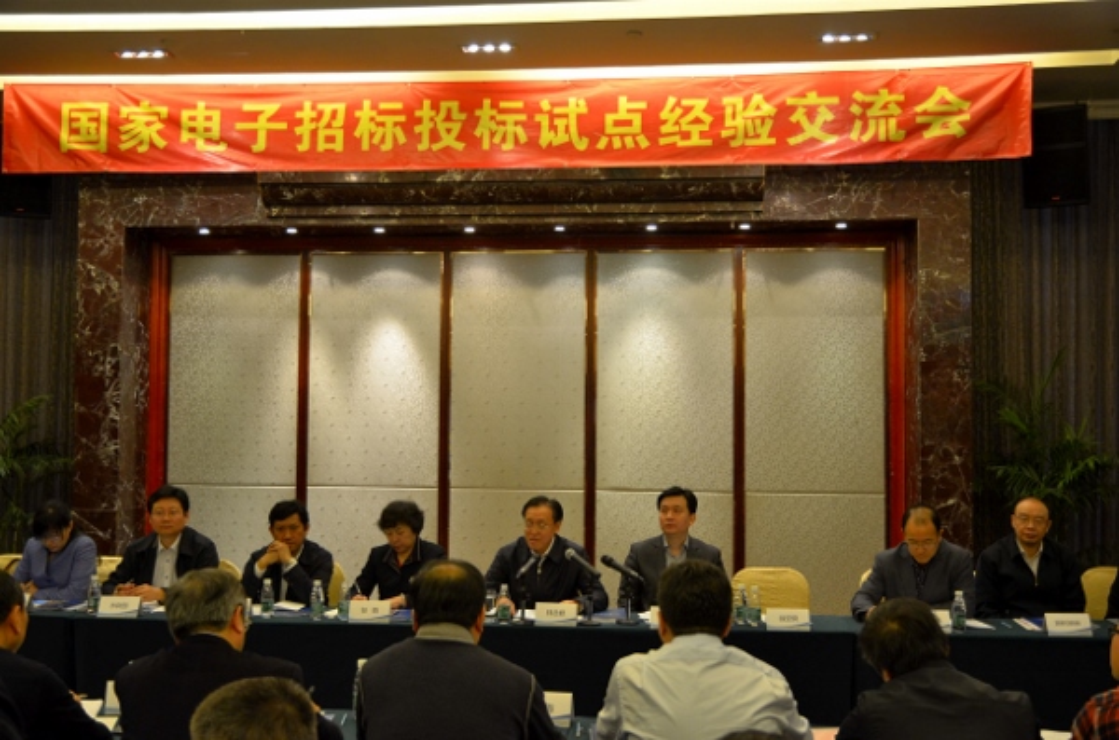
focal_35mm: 38
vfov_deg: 35.3
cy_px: 370
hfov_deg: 51.4
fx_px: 1163
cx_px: 560
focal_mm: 25
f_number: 4
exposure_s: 1/30
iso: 900
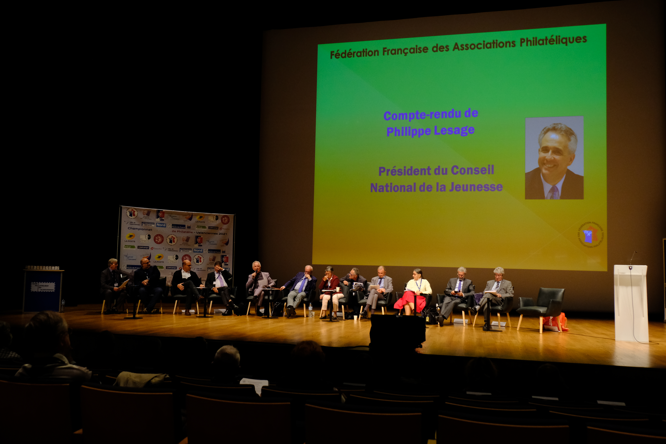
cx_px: 309
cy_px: 234
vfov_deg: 42.3
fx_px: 573
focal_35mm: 31
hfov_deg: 60.2
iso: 1600
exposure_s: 1/70
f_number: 4.5
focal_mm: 18.5
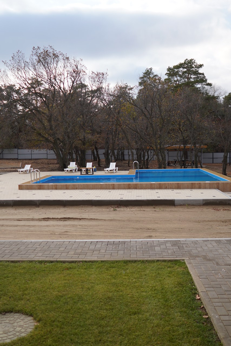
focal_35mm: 37
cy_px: 173
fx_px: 356
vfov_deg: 51.9
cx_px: 116
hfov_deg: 36.0
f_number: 2
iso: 100
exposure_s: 1/2000
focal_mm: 25
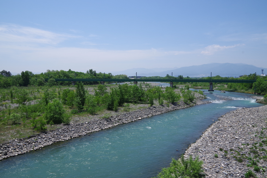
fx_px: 200
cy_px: 89
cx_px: 134
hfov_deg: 67.4
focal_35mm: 27
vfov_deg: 47.9
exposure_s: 1/400
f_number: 9
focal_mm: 18
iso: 200
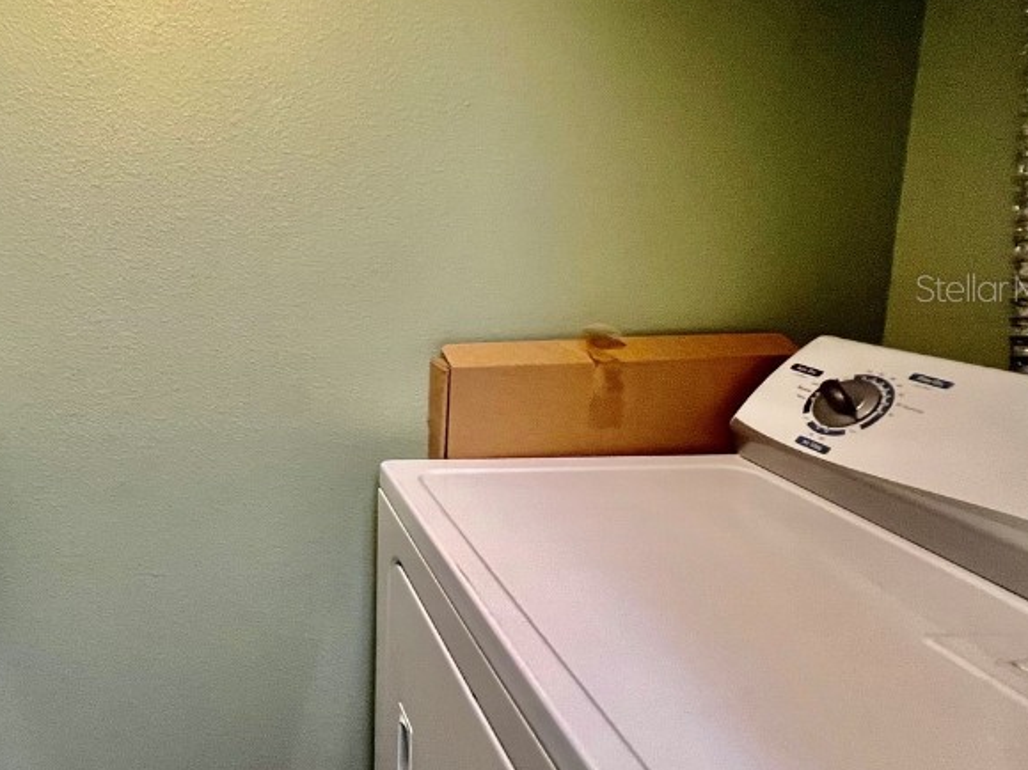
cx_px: 174
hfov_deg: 65.6
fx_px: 683
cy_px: 287
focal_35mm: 23
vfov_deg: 58.1
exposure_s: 1/60
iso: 320
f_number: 1.8
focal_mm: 1.57
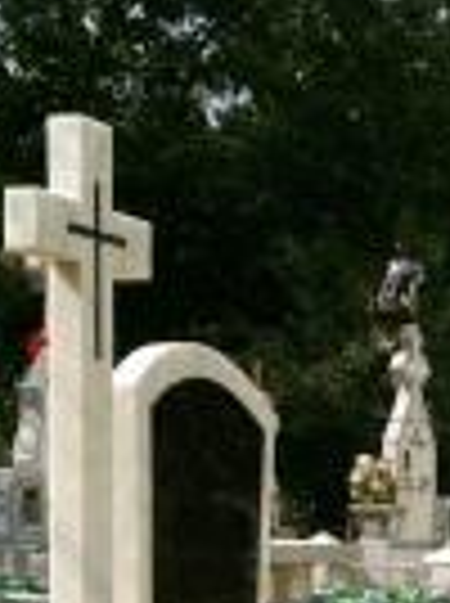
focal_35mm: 117
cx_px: 650
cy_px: 702
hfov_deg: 12.1
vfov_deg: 16.3
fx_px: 2034
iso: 80
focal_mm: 3.85
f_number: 2.8
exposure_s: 1/1676
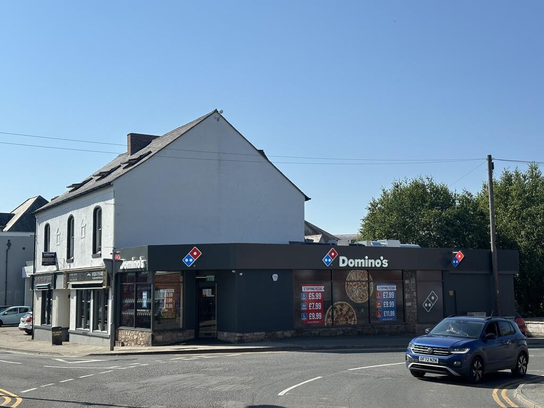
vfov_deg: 30.3
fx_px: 754
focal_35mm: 48
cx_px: 272
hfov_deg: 39.7
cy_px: 204
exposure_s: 1/4785
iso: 64
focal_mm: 6.86
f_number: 1.78
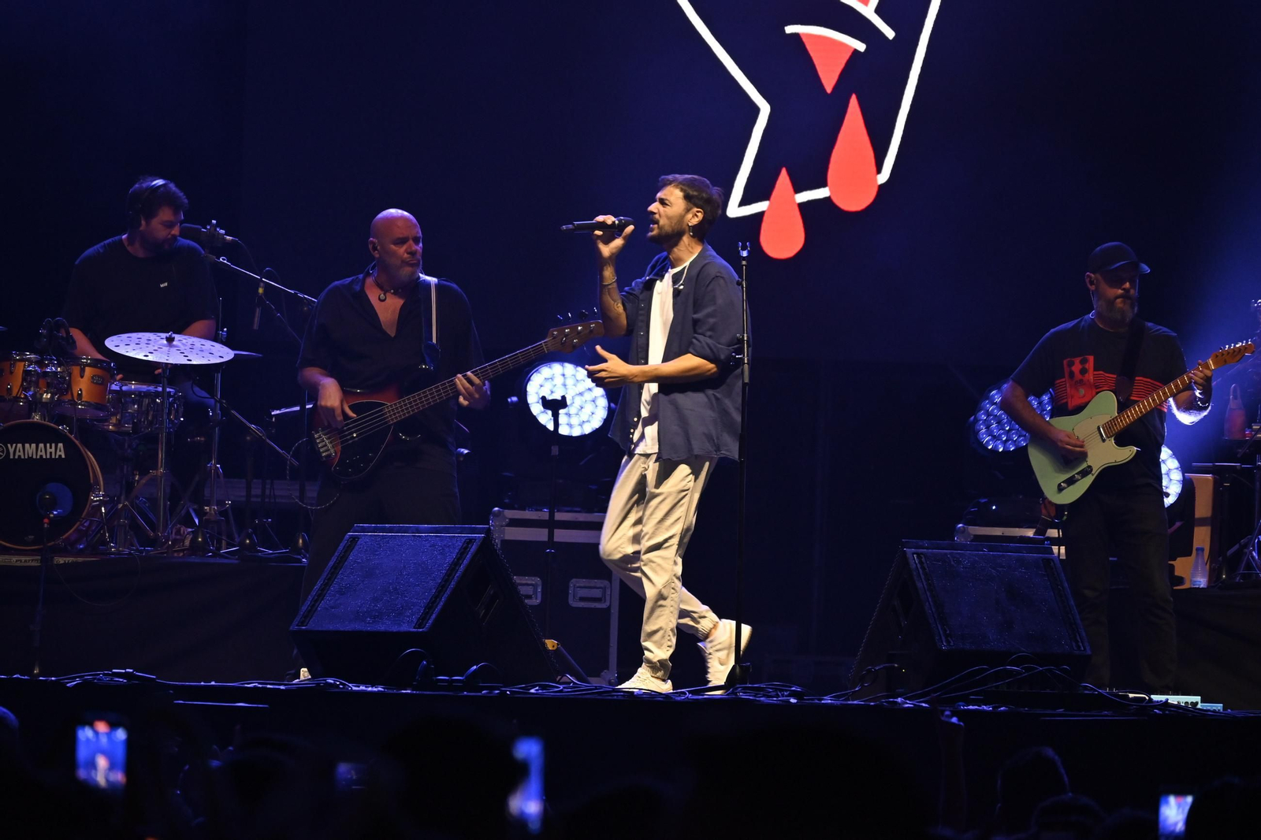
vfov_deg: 5.4
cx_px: 630
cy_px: 420
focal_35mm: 255
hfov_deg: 8.1
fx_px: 8930
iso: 1600
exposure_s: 1/200
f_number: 5.6
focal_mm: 170
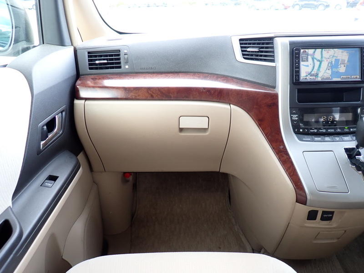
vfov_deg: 54.9
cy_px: 136
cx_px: 182
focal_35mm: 25
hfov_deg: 69.4
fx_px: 263
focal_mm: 4.5
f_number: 2
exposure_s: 1/60
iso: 200
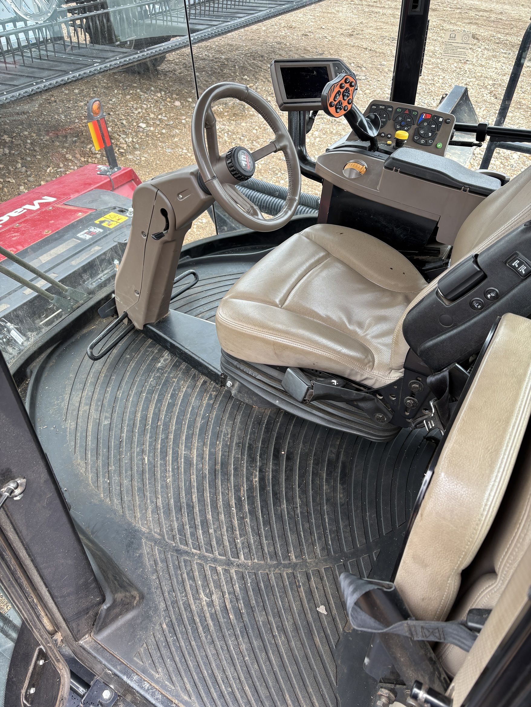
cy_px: 354
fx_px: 532
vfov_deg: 67.3
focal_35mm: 26
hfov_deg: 53.1
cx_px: 266
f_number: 1.6
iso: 32
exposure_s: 1/122
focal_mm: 5.96
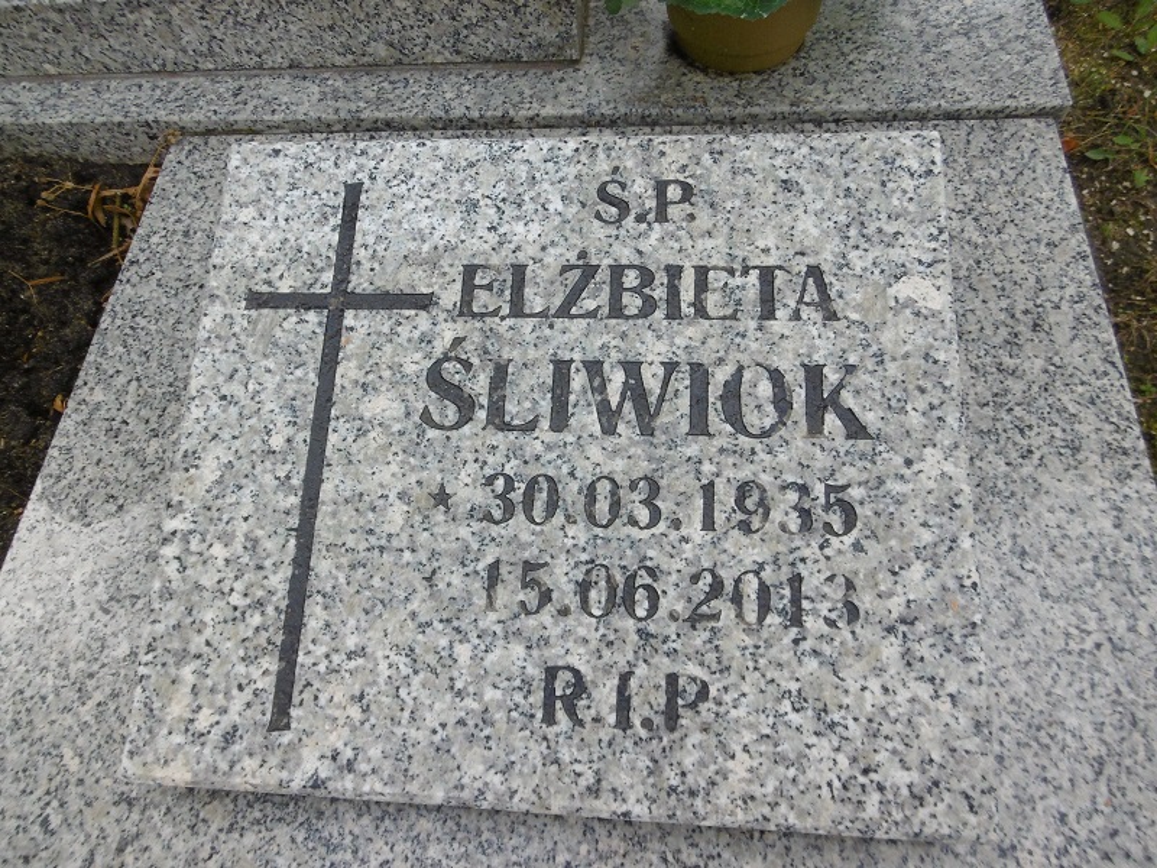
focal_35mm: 24
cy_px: 434
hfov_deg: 71.6
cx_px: 578
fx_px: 802
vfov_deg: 56.8
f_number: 3.1
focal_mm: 4.3
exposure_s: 1/320
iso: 100
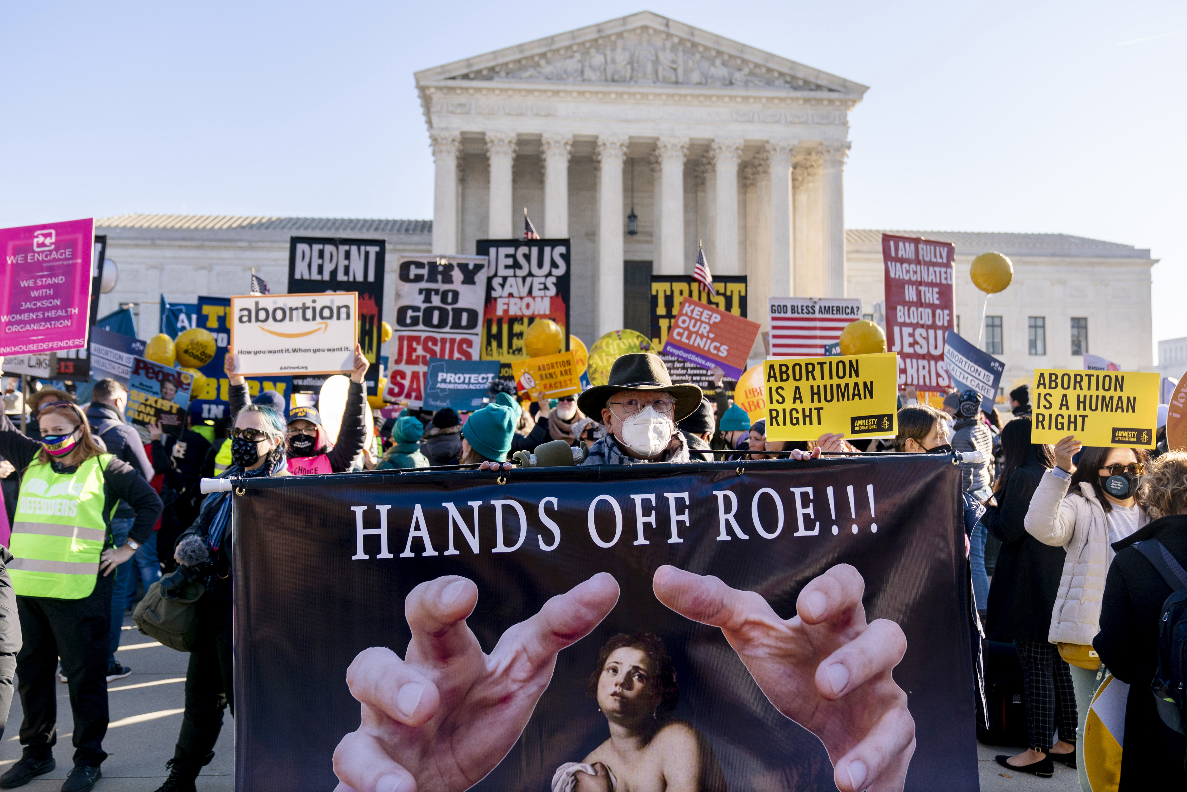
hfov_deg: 61.9
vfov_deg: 43.6
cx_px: 594
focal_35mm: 30
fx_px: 989
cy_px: 396
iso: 160
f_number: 3.5
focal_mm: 30
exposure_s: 1/1000
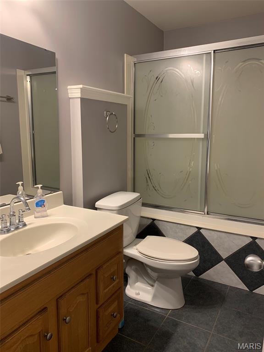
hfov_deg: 53.1
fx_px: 264
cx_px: 132
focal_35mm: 26
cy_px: 176
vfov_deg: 67.3
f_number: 1.8
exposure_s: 1/60
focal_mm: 4.25
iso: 100
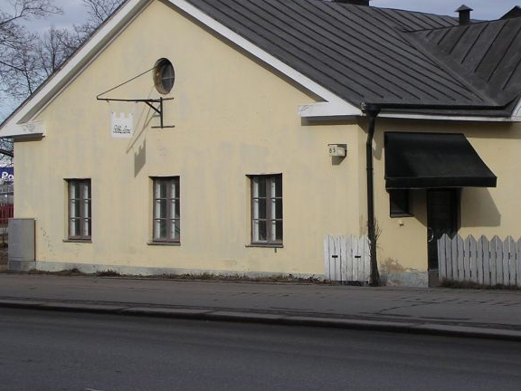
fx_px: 1505
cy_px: 123
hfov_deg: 19.6
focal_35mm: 100
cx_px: 359
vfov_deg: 14.8
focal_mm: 10.9
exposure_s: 1/702
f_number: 3.7
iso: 100
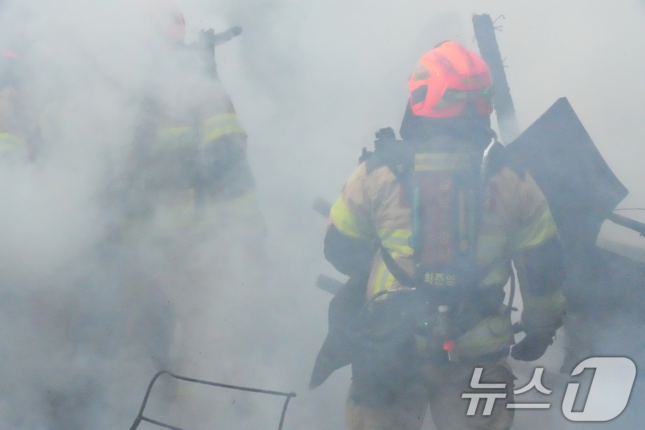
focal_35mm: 223
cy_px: 215
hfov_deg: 9.2
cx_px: 322
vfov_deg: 6.2
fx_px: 3995
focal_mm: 223
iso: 51200
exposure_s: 1/1000
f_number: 40
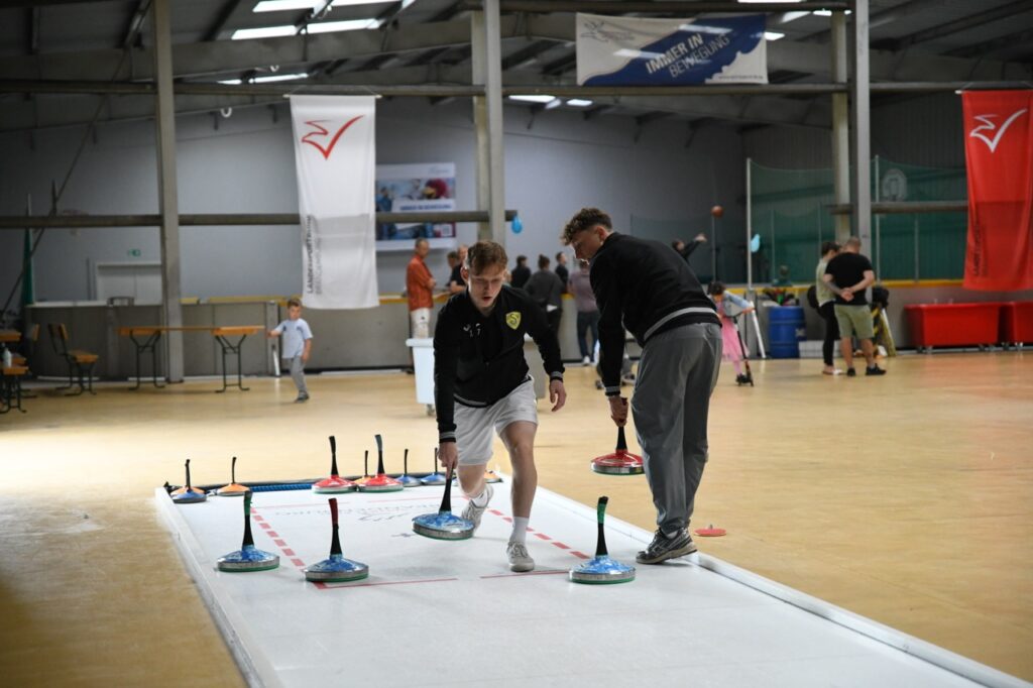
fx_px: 2008
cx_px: 516
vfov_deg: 19.4
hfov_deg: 28.9
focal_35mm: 70
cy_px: 344
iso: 4500
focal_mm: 70
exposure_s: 1/1250
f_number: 2.8
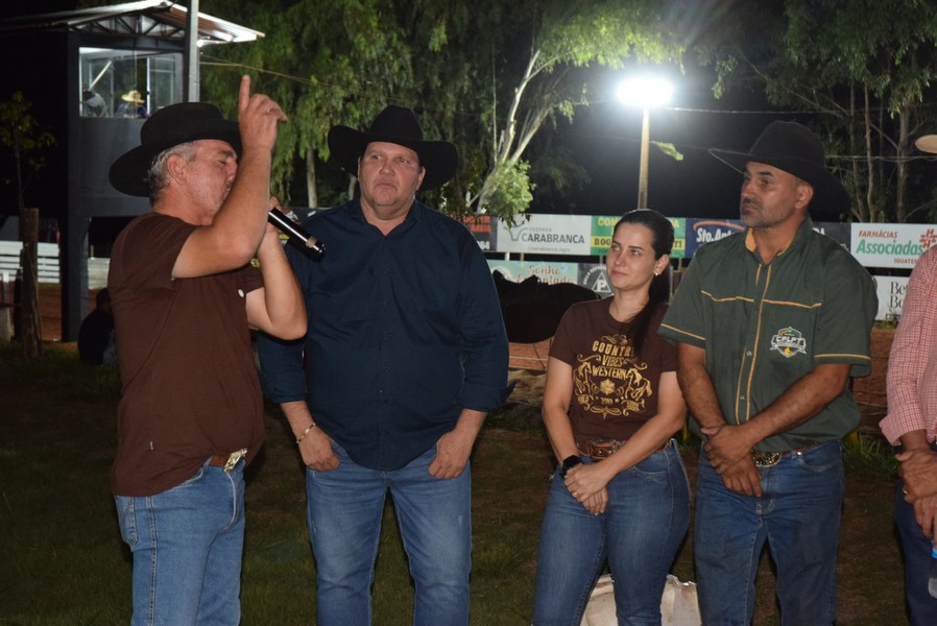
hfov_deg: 28.1
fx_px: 1875
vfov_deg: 19.0
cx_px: 468
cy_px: 313
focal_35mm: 72
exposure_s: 1/60
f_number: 4.5
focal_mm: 48
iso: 1800
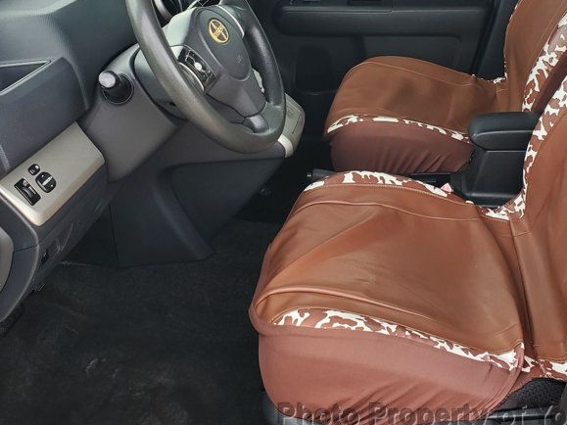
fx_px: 753
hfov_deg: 41.1
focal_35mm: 46
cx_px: 337
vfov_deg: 30.6
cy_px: 72
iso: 50
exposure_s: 1/102
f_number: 2.4
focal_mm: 4.3
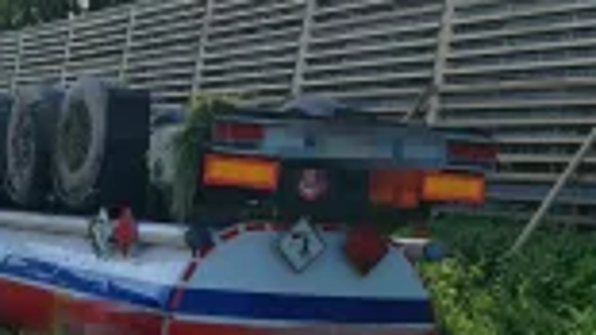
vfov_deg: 15.8
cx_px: 8
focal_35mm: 76
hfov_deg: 26.5
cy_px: 208
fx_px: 1200
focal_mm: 6.83
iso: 50
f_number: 2
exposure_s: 1/2800
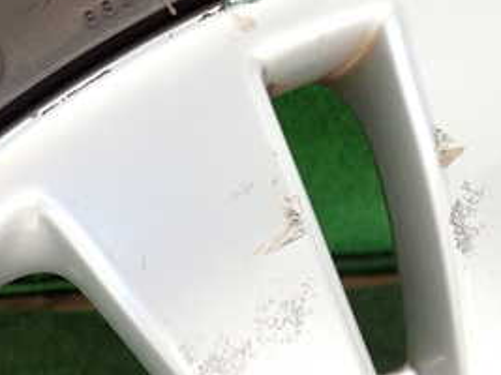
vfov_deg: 20.0
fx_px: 1042
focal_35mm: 72
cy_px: 32
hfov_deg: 26.5
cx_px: 96
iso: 250
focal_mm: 5.79
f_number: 2.4
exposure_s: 1/125
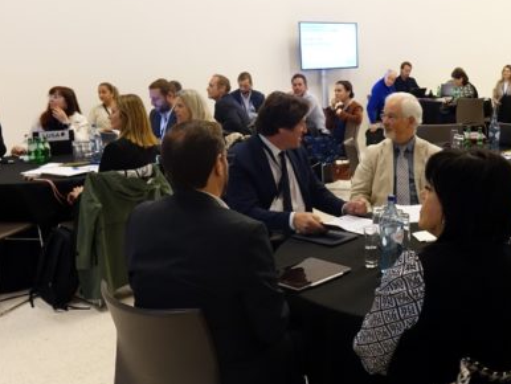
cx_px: 387
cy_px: 213
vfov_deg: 33.6
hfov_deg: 42.4
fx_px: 635
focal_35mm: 43
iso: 800
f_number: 2.8
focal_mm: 8.8
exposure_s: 1/25
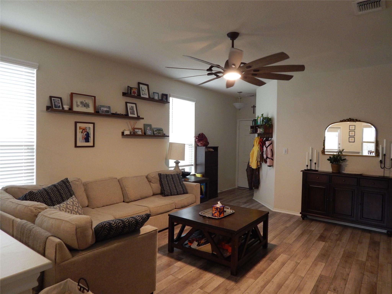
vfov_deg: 58.9
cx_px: 196
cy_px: 147
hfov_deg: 73.9
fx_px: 260
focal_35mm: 23
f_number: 3
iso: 280
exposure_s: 1/30
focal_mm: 4
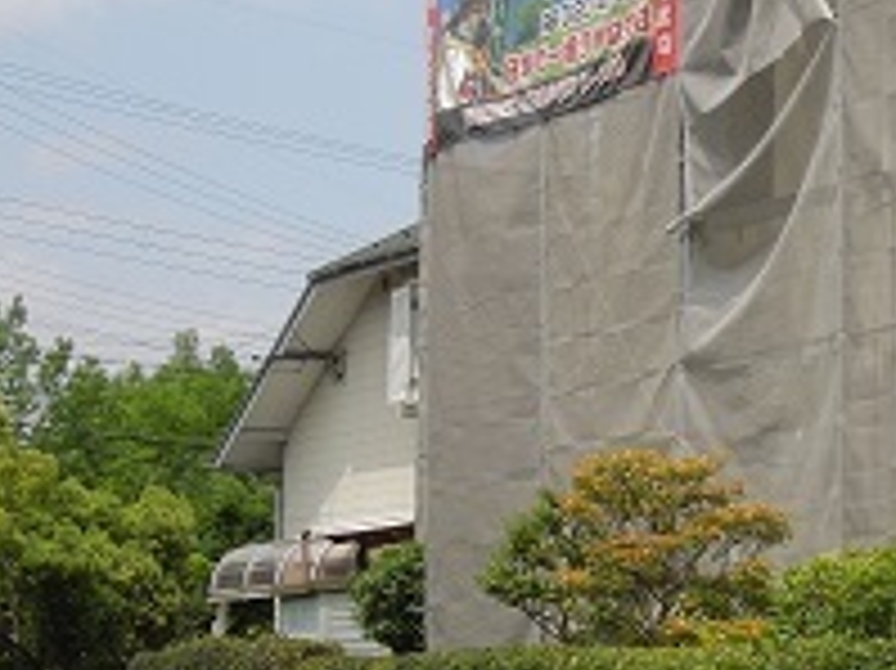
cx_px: 1076
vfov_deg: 13.7
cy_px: 375
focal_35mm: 108
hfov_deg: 17.4
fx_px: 2794
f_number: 3.9
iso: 100
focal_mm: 7.8
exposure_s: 1/800
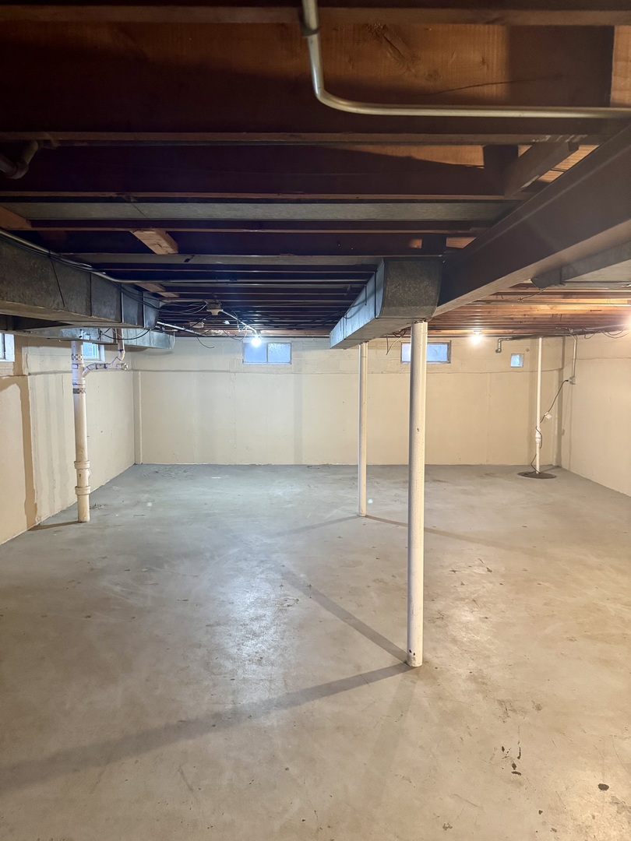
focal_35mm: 24
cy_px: 420
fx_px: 583
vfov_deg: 71.6
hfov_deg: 56.8
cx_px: 316
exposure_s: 1/40
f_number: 1.78
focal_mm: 6.76
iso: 800
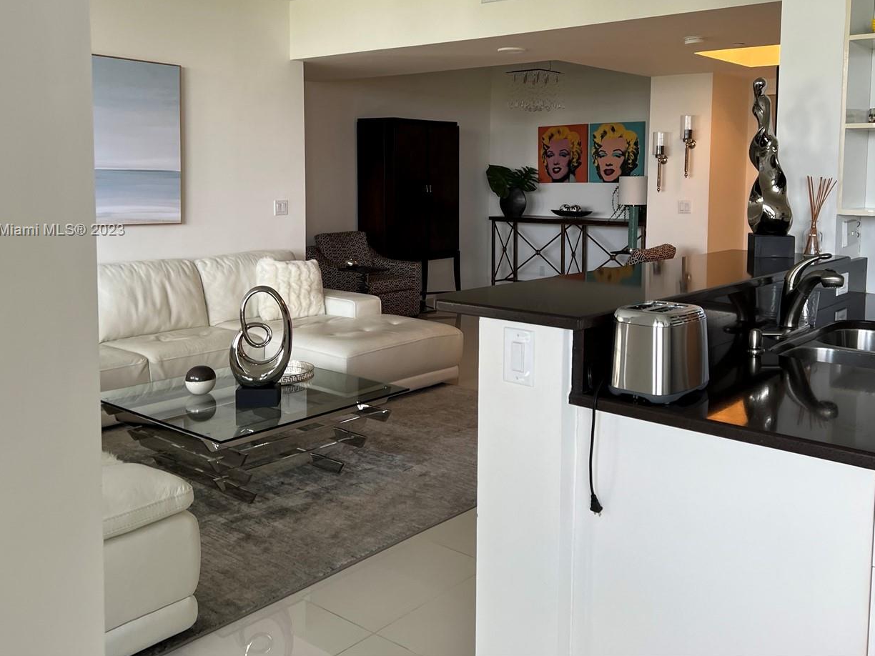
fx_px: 859
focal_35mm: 34
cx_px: 468
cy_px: 231
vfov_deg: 41.4
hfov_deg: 53.9
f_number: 1.5
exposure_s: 1/120
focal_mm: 5.7
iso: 50
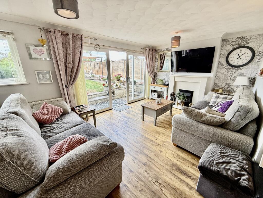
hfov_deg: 102.1
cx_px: 132
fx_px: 106
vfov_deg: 85.7
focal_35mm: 14
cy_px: 99
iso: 64
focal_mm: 2.22
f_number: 2.2
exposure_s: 1/100
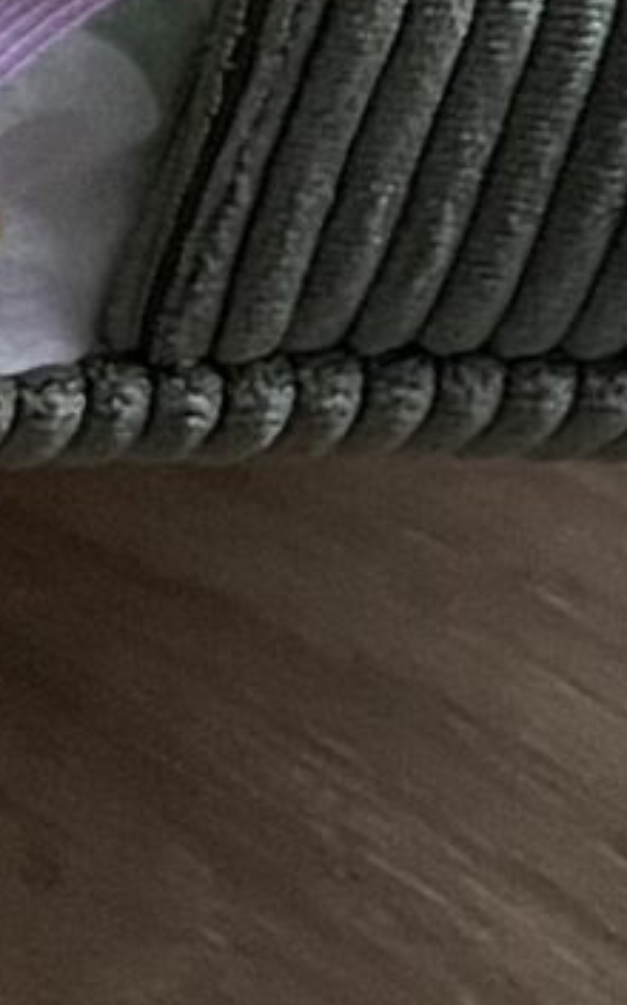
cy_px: -1591
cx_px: -1365
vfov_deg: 9.2
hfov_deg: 6.0
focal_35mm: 200
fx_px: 5479
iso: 320
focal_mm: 5.1
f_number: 1.6
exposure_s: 1/60
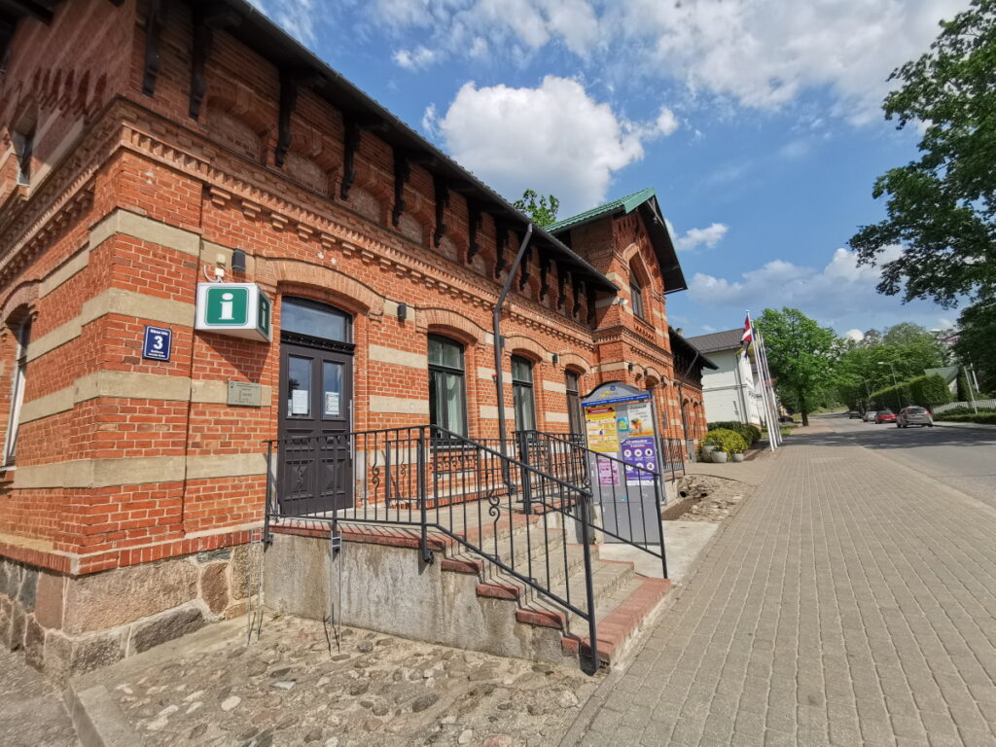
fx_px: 460
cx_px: 498
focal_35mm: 16
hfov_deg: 94.5
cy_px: 374
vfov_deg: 78.1
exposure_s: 1/1399
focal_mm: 2.35
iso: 50
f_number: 2.2
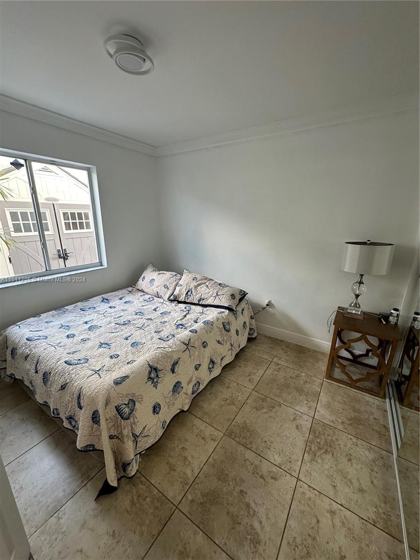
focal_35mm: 14
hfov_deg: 85.7
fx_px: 226
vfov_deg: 102.1
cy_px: 280
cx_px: 210
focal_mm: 2.22
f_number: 2.2
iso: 160
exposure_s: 1/120
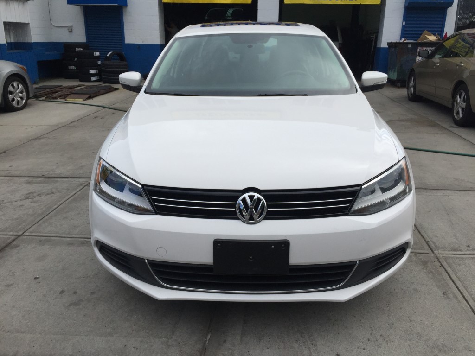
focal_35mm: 29
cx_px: 238
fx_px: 398
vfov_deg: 48.2
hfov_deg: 61.7
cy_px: 178
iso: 32
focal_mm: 4.15
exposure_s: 1/2639
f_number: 2.2
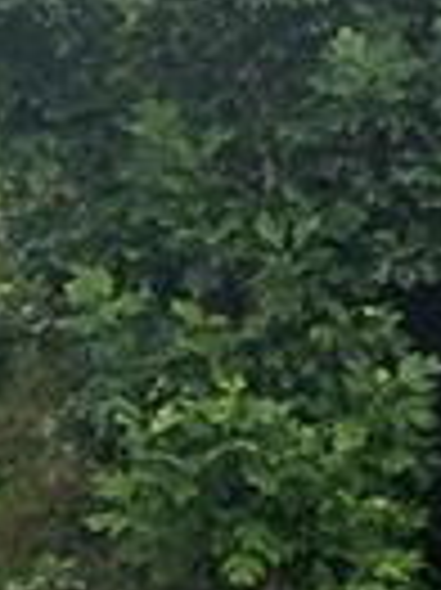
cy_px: 495
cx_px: -382
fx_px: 2603
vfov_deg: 12.8
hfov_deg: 9.2
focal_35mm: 153
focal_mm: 5.1
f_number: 1.6
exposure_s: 1/286
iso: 40
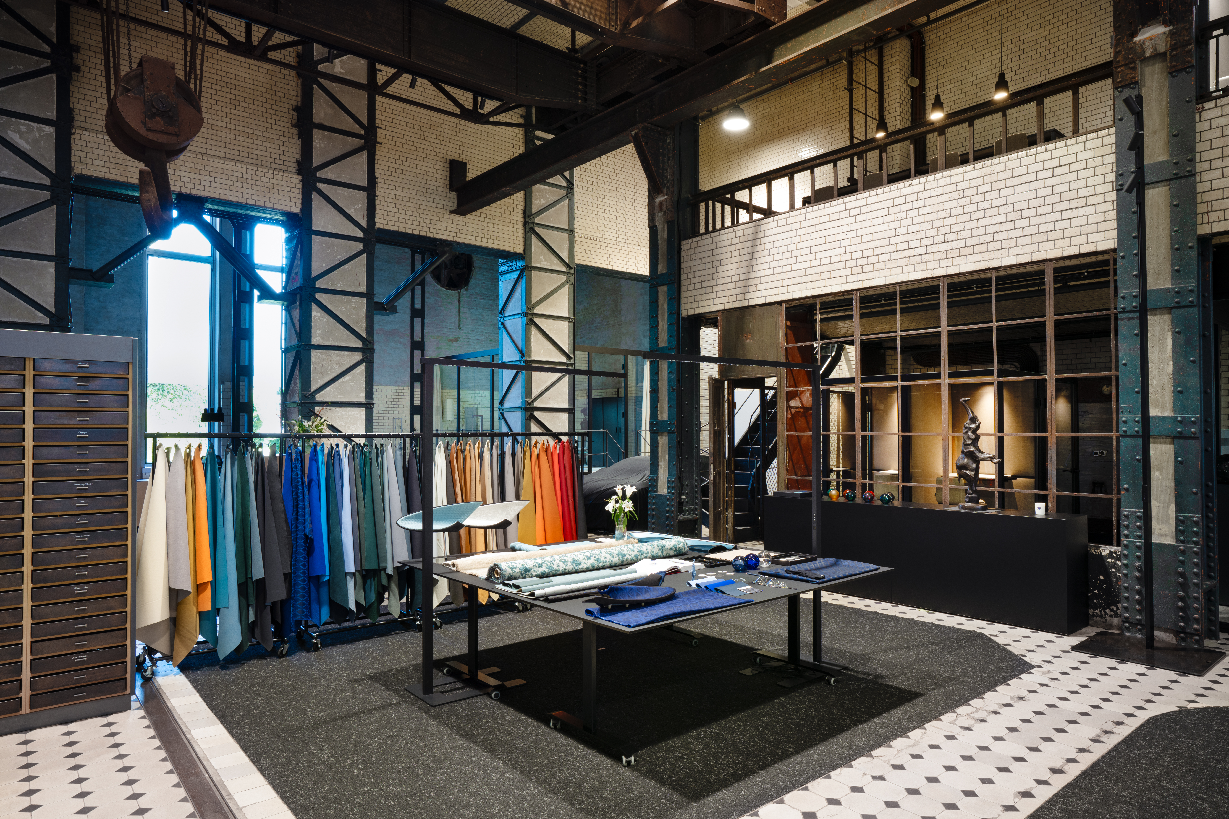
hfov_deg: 78.6
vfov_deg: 57.2
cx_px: 626
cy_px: 419
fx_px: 751
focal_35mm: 22
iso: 50
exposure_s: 2
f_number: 11
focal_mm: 21
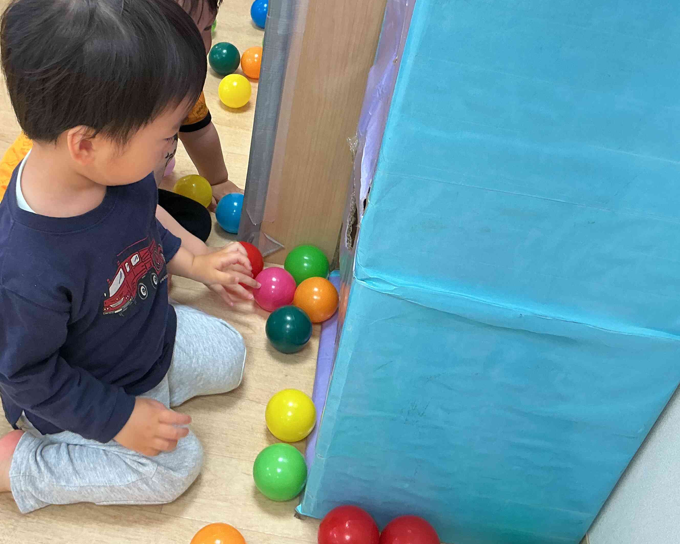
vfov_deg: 34.8
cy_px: 227
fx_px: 865
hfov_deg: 42.8
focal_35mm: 43
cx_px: 283
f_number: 1.8
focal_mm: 3
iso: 50
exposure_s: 1/120
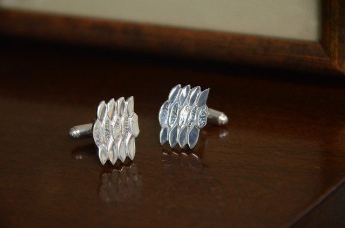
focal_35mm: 300
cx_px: 172
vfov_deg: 4.6
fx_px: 2869
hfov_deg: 6.9
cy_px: 114
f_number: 5.6
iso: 2800
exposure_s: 1/60
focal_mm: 200
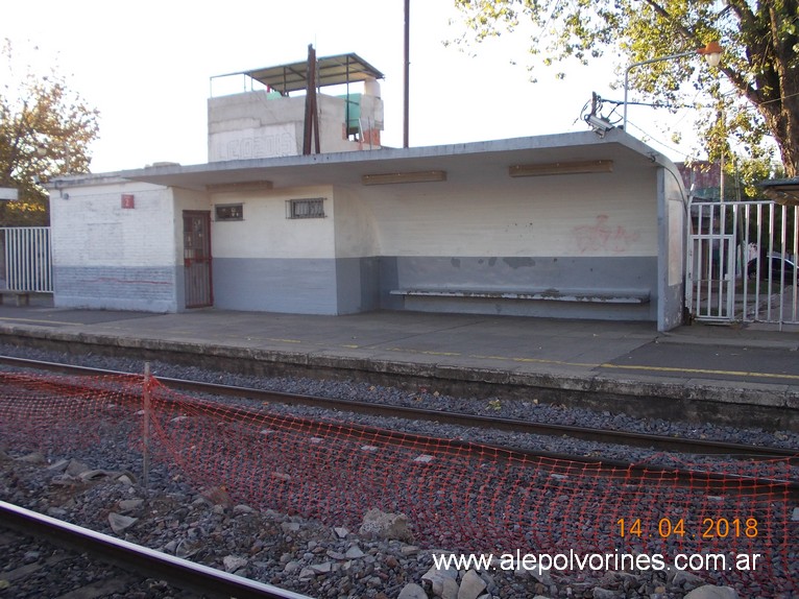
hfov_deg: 49.0
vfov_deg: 37.7
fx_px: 877
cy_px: 300
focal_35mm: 38
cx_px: 400
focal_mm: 5.3
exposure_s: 1/160
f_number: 3.1
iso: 80
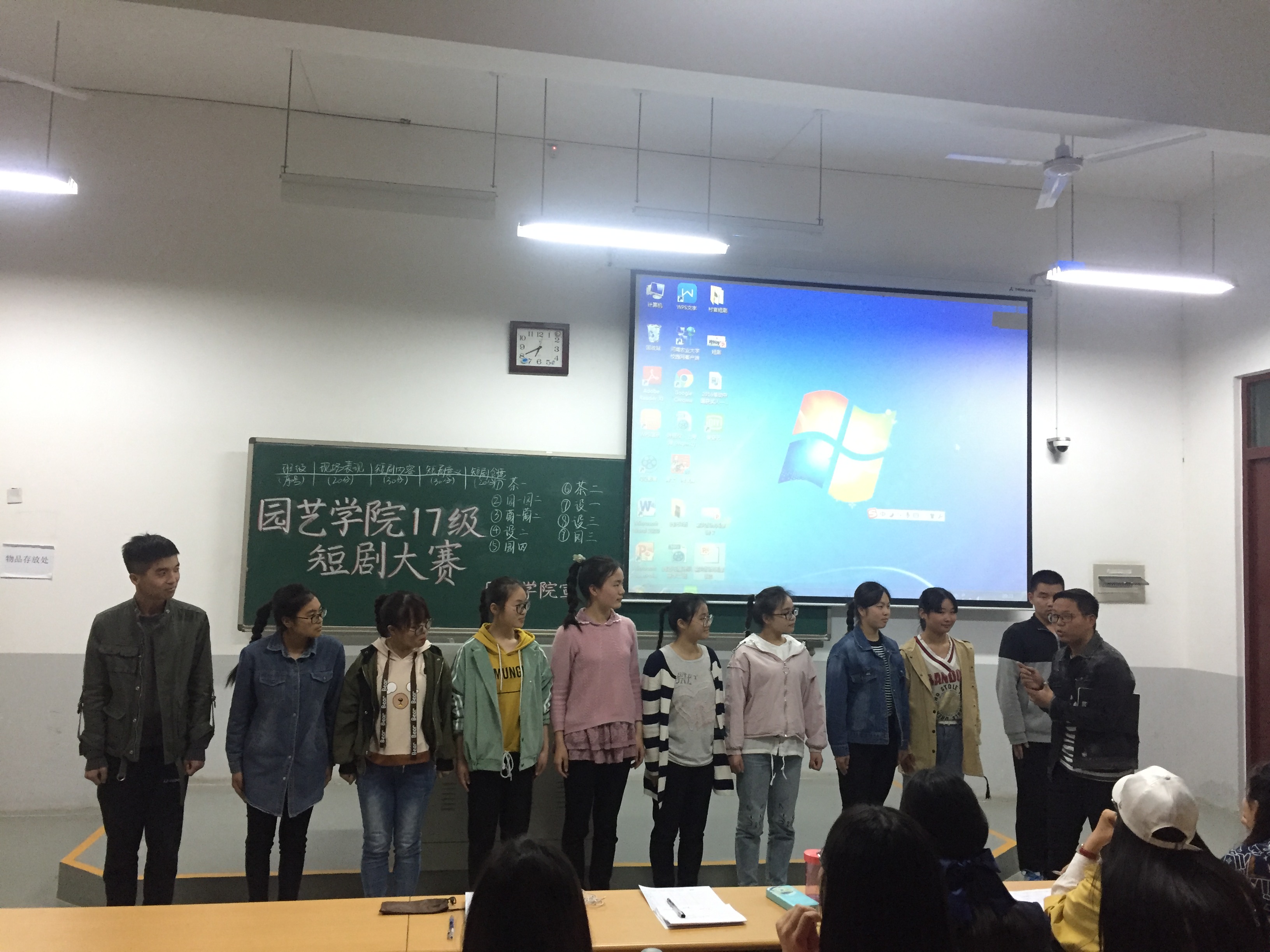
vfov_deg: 48.2
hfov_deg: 61.7
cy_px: 476
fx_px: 1064
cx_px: 635
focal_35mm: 29
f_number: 2.2
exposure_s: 1/33
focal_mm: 4.15
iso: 250
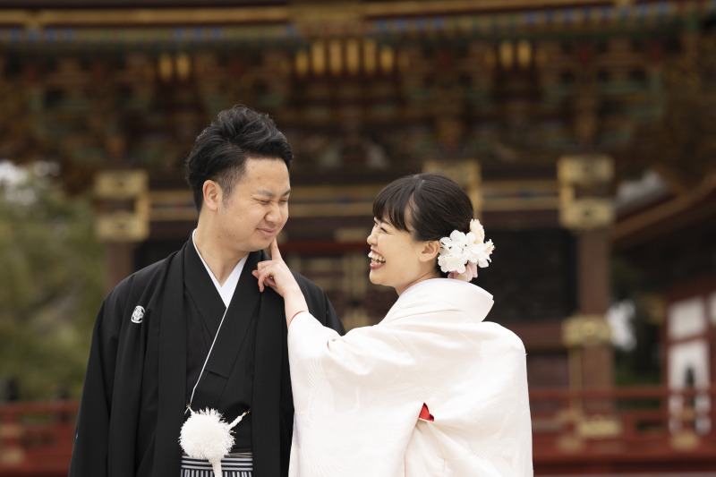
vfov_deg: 10.2
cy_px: 238
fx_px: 2684
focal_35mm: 135
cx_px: 358
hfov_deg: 15.2
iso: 200
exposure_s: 1/640
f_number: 3.5
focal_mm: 135
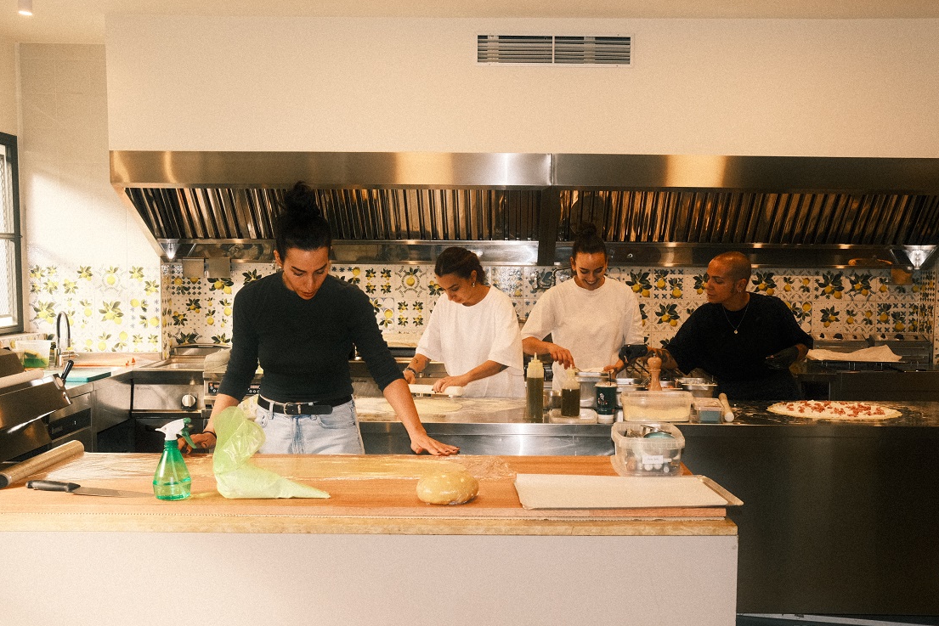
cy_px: 333
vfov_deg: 35.1
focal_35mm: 38
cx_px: 501
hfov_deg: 50.7
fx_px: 991
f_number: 7.1
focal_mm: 23
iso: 3200
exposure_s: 1/170
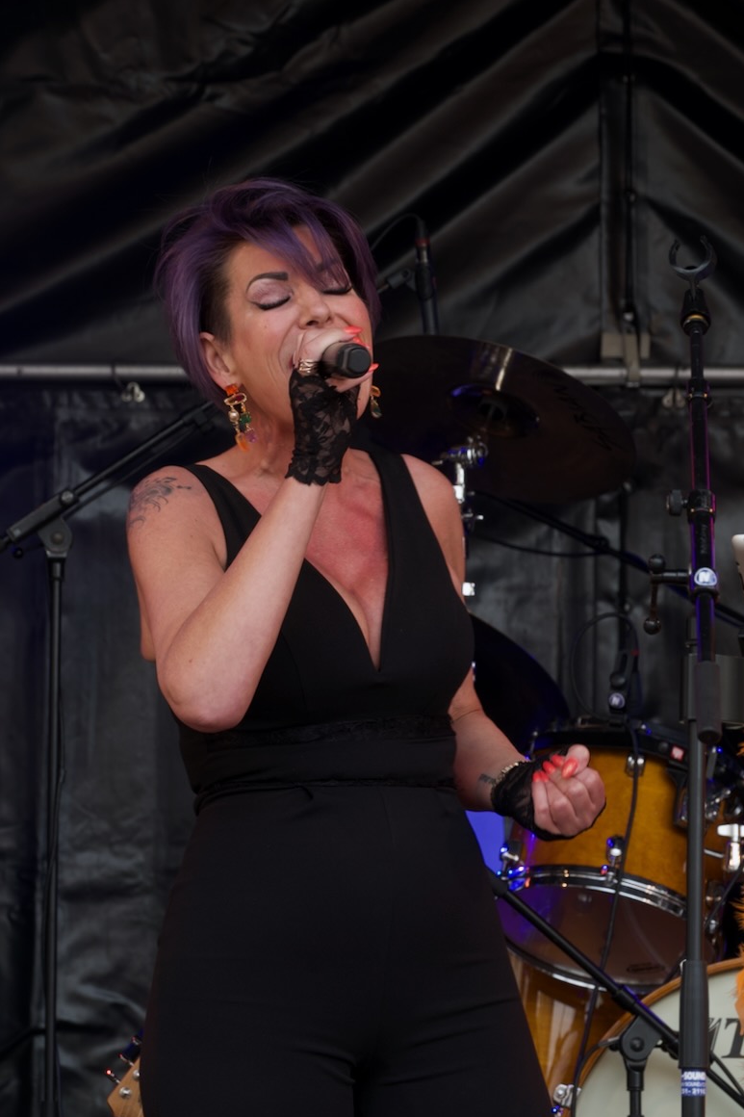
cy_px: 505
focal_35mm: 170
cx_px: 364
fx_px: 5271
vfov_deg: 12.1
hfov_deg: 8.1
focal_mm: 56.39
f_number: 4
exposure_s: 1/125
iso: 100
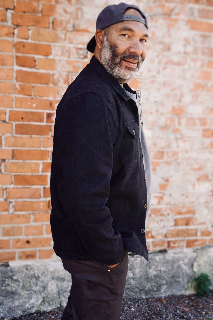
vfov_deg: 47.9
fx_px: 359
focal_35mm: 40
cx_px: 106
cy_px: 160
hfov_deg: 33.0
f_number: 4.5
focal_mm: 27
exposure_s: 1/160
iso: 100
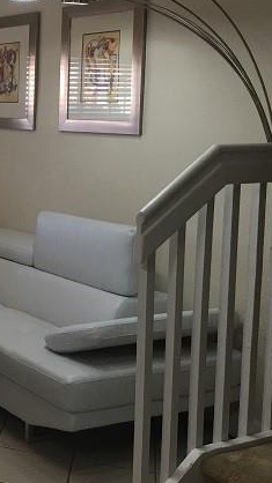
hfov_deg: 17.7
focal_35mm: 61
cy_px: 160
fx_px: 782
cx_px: -136
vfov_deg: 34.0
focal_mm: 4.15
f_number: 2.2
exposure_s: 1/30
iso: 25
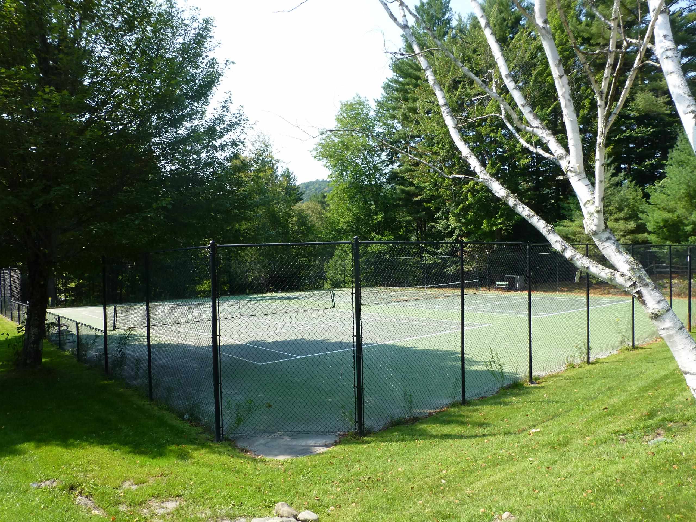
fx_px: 483
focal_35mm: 24
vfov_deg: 56.8
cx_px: 348
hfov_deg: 71.6
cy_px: 261
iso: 100
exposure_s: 1/250
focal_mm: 4.3
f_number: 4
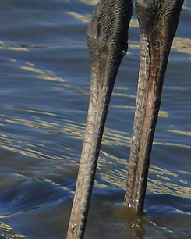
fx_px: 11357
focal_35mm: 1608
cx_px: -242
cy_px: 73
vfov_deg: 1.2
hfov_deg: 1.0
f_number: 4.5
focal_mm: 88.8
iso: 100
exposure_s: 1/800
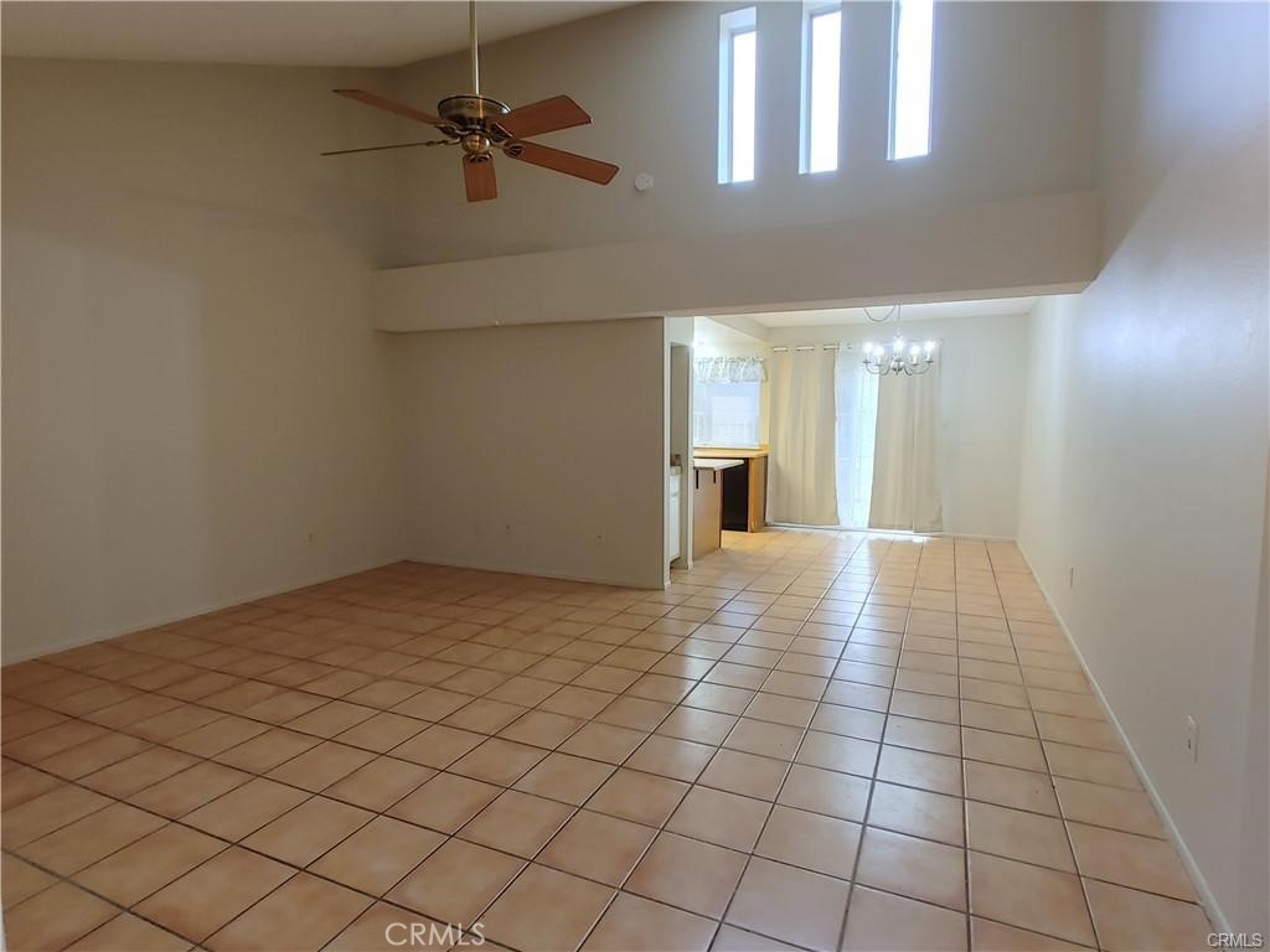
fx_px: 660
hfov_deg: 87.8
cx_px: 635
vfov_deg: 71.6
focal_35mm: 18
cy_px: 476
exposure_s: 1/30
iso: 150
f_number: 1.9
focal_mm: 1.78
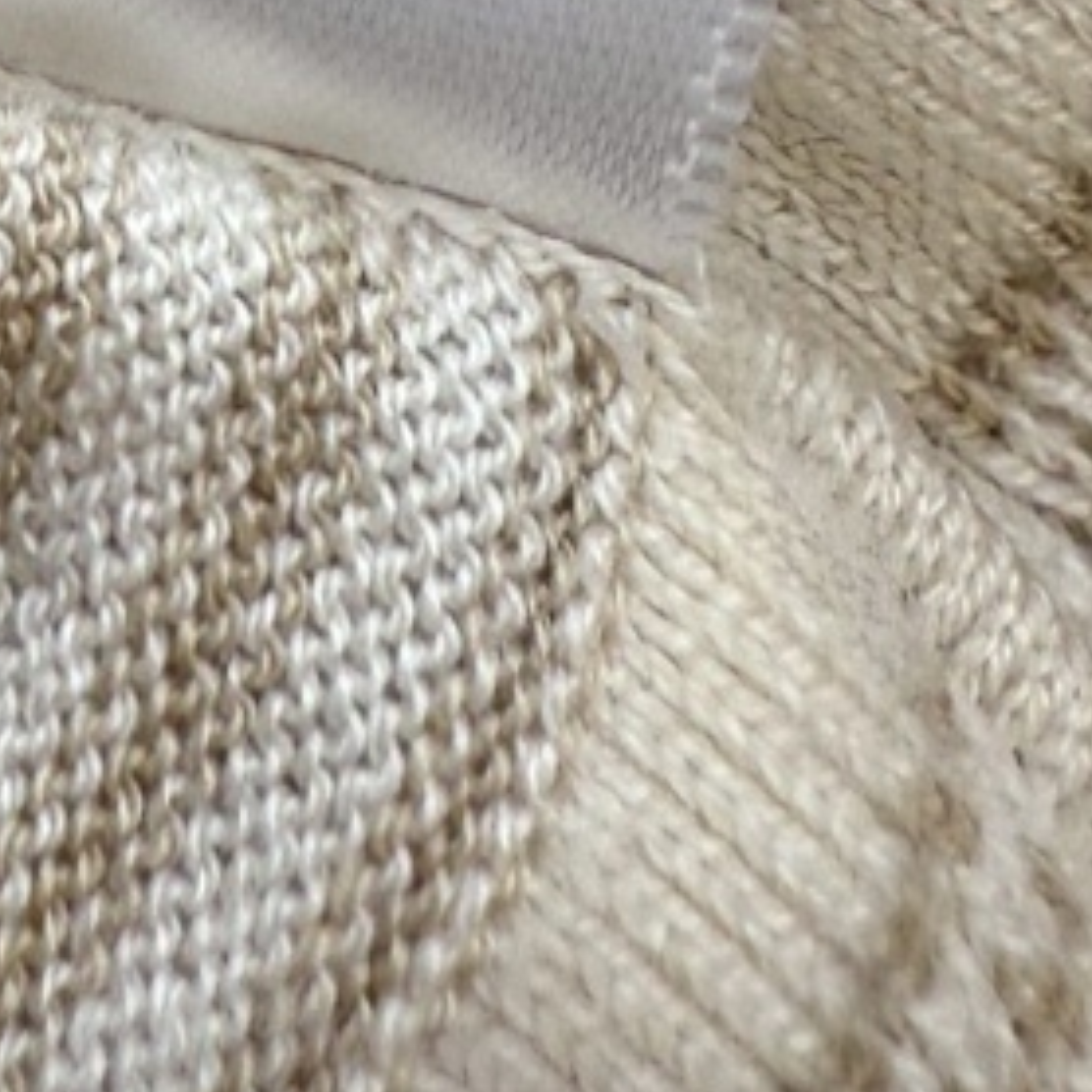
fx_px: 3926
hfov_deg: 15.5
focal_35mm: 110
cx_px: -16
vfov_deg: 13.3
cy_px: -1186
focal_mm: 2.22
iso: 40
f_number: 2.2
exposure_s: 1/99
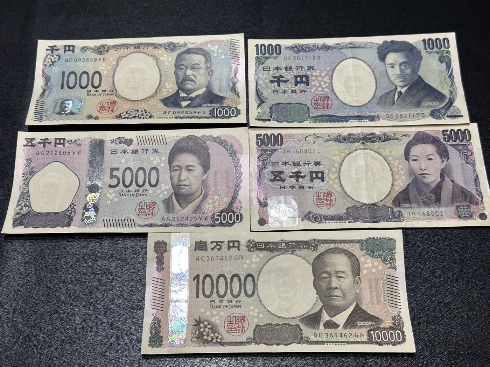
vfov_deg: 30.3
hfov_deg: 39.7
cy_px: 184
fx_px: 679
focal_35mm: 48
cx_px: 245
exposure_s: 1/50
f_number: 1.78
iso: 100
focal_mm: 6.86
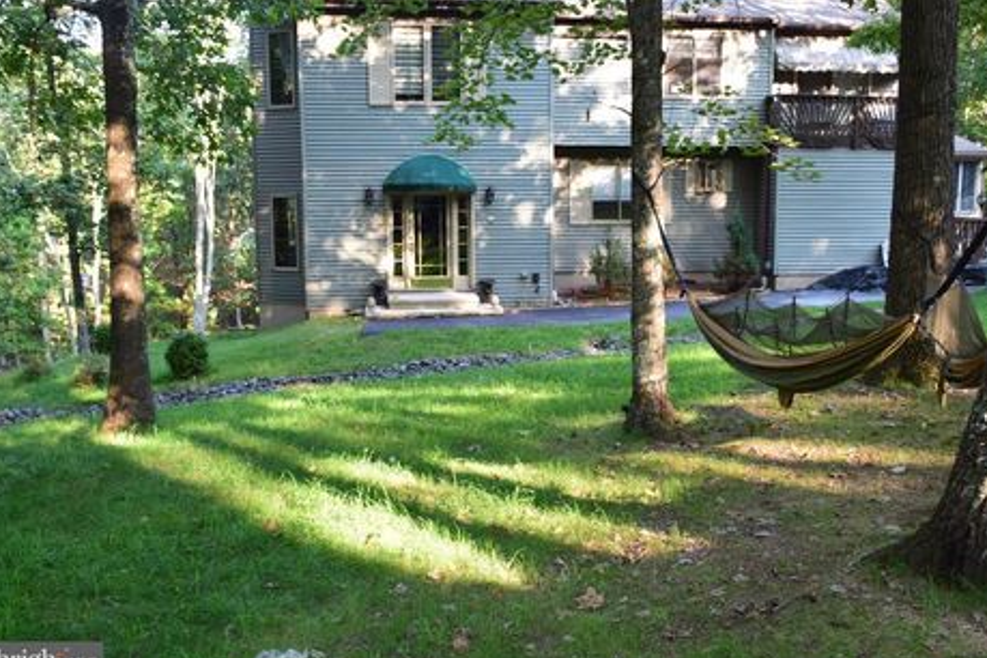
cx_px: 525
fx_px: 1029
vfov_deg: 35.5
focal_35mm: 38
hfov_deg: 51.2
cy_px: 321
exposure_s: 1/50
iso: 400
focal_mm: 23
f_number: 8
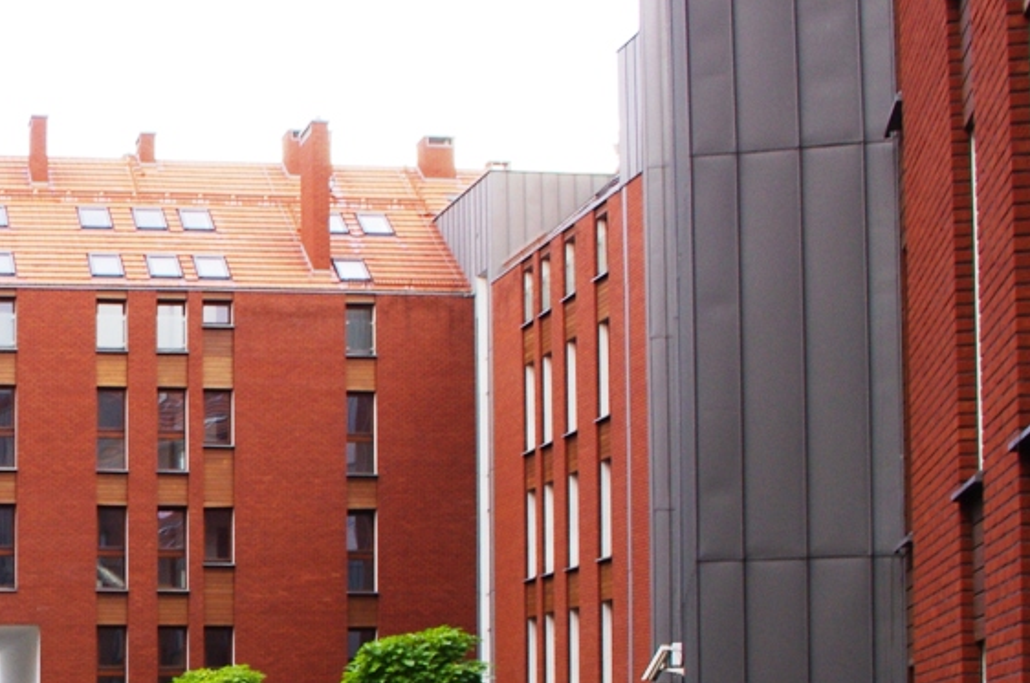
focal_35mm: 68
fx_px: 1943
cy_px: 753
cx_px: -78
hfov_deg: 27.4
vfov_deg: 19.1
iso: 400
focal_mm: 18
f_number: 11
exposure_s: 1/60
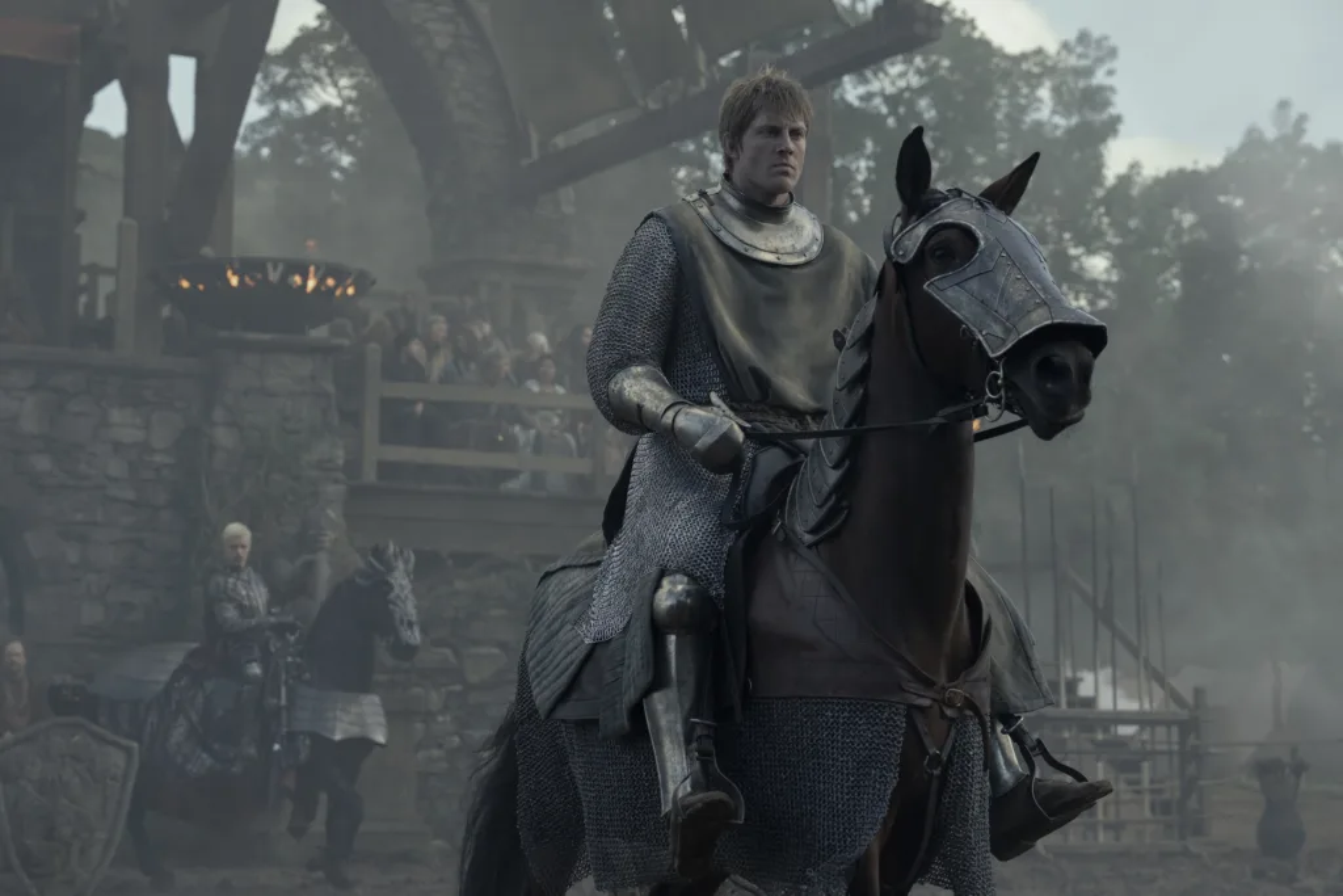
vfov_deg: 17.5
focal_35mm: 78
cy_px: 448
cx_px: 672
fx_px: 2910
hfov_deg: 26.0
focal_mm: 78
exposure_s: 1/800
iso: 800
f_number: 5
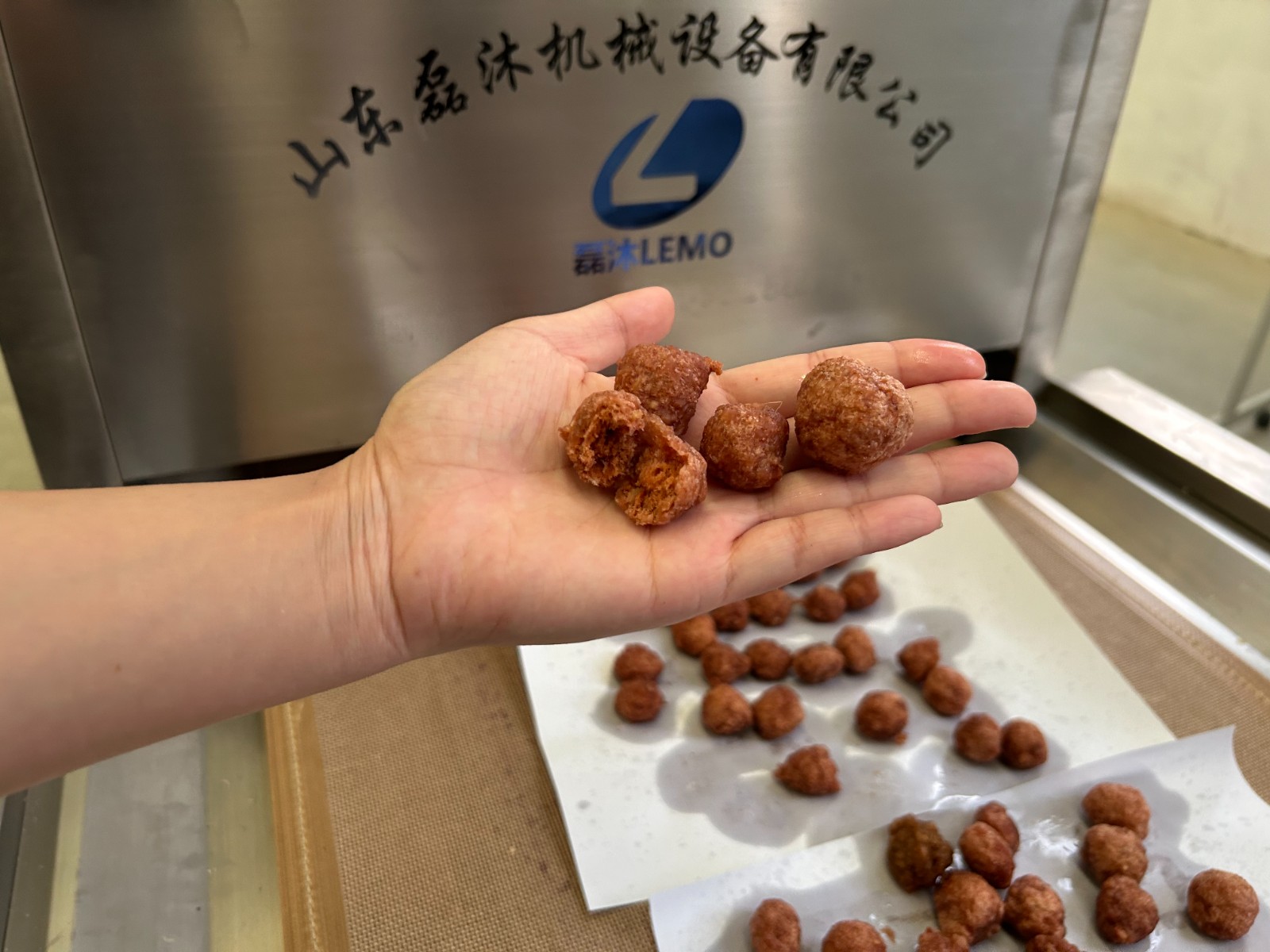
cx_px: 635
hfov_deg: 67.3
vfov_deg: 53.1
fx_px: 954
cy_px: 476
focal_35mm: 26
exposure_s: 1/60
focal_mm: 5.7
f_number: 1.5
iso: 200
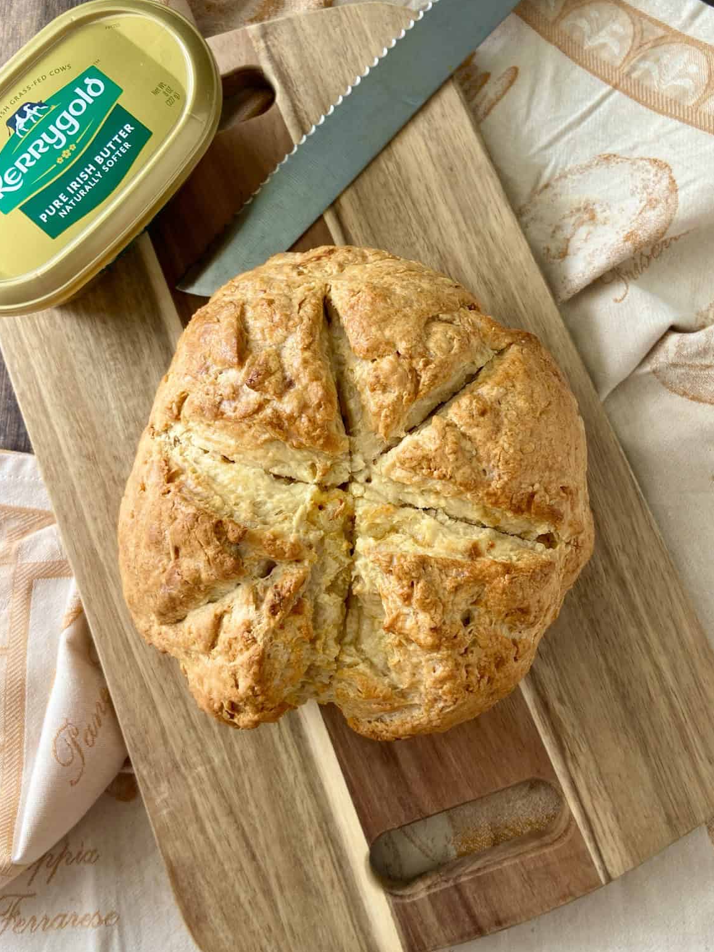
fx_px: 742
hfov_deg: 51.4
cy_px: 481
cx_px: 368
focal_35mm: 27
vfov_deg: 65.3
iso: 50
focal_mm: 4.2
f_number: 1.8
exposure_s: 1/121
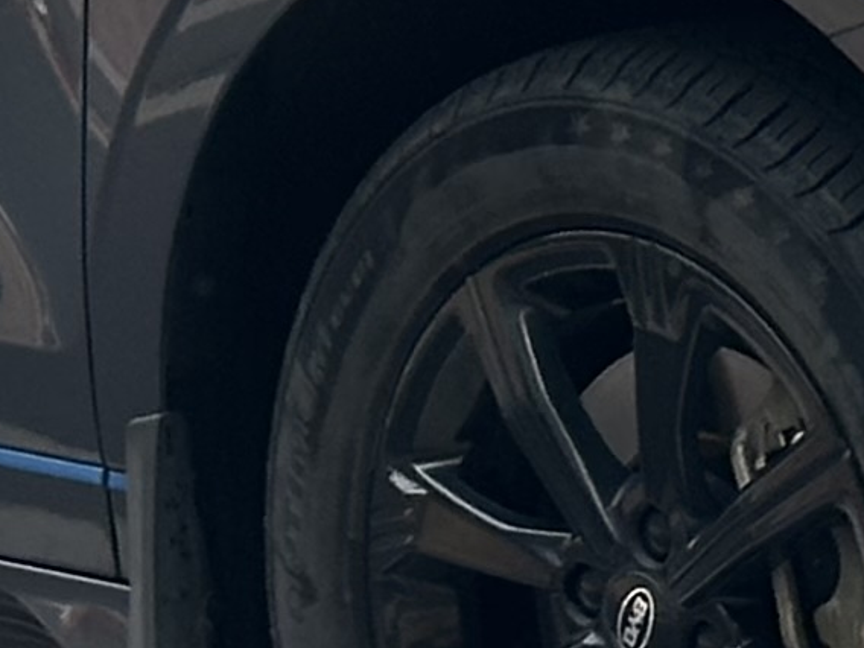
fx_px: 8511
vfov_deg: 4.3
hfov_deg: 5.8
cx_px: 633
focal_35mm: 341
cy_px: -774
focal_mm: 6.86
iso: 64
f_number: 1.78
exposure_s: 1/1242
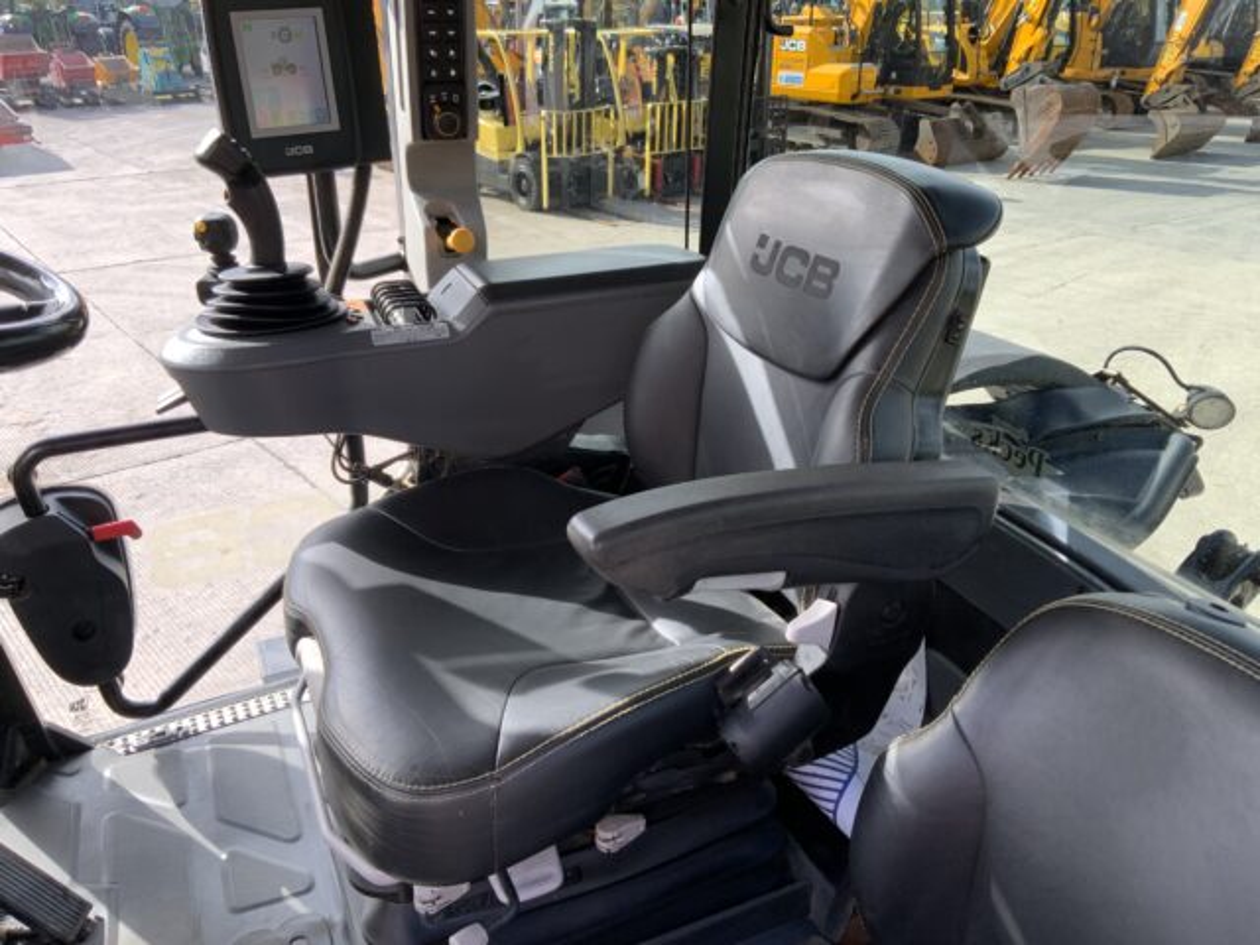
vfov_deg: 48.2
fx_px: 1056
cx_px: 630
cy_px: 472
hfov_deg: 61.7
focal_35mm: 29
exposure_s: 1/123
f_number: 1.8
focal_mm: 3
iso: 16
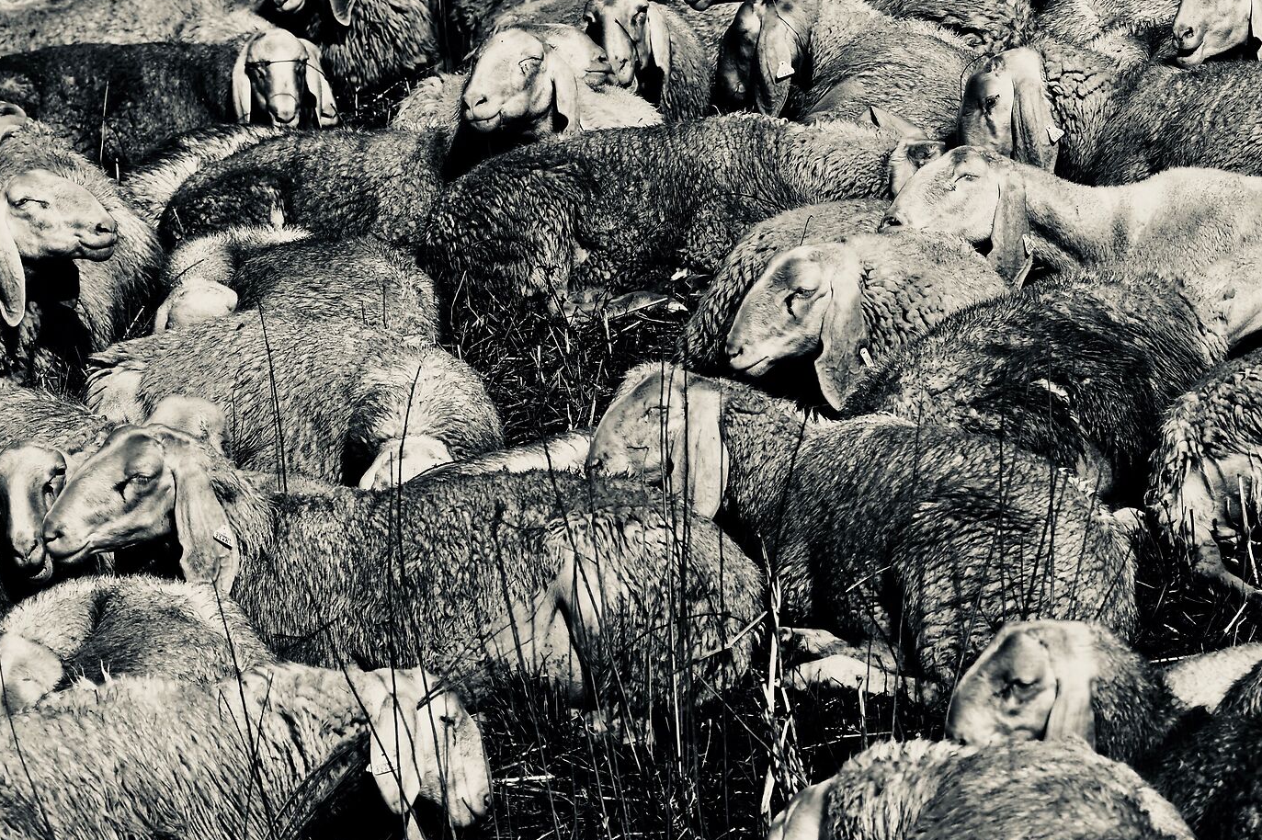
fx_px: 7042
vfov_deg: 6.8
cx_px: 937
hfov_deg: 10.2
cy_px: 293
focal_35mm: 201
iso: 100
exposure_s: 1/640
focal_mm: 115
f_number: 6.3
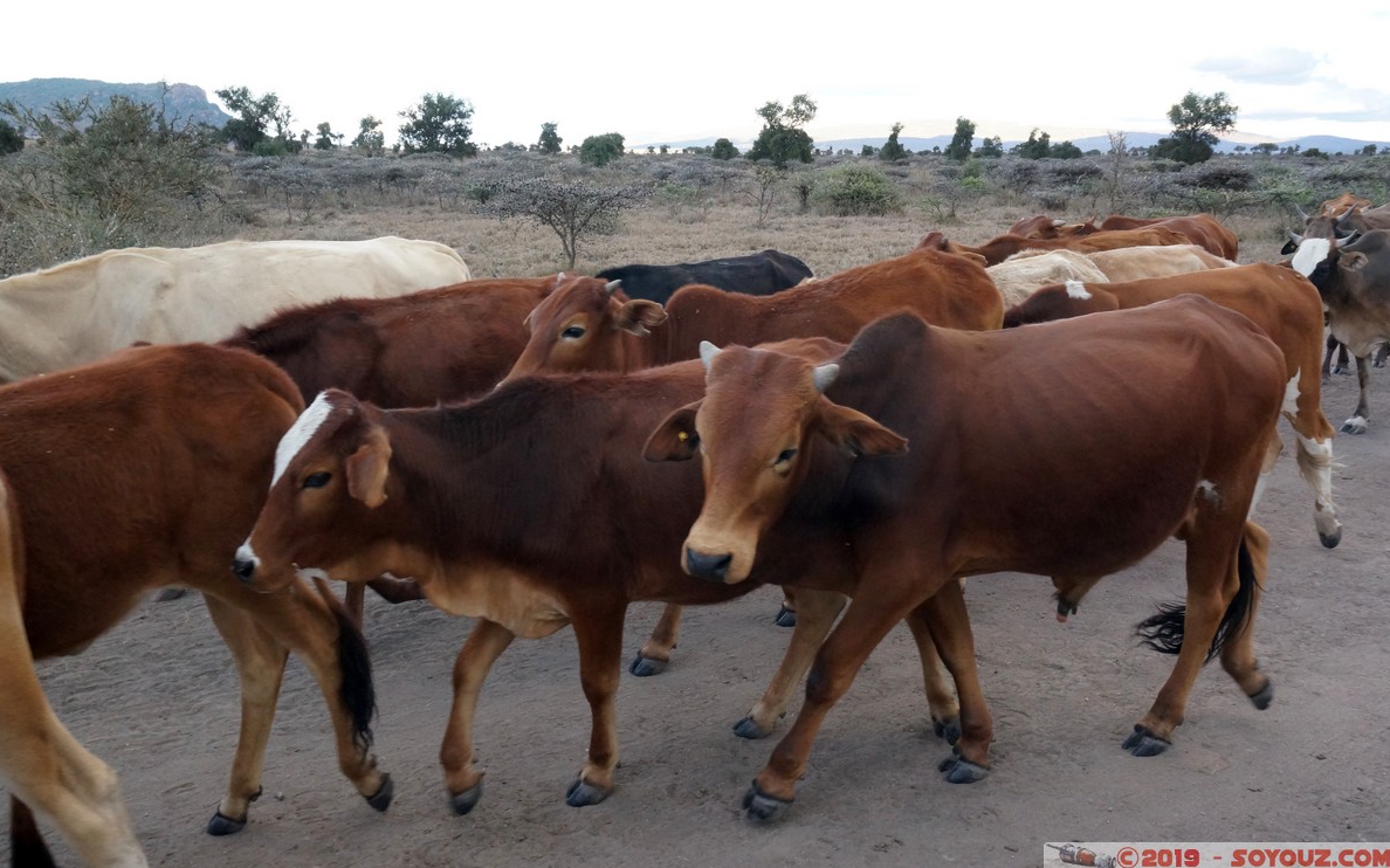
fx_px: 1232
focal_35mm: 33
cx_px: 700
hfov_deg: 58.9
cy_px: 414
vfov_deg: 38.8
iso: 1600
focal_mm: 21
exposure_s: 1/250
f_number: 8
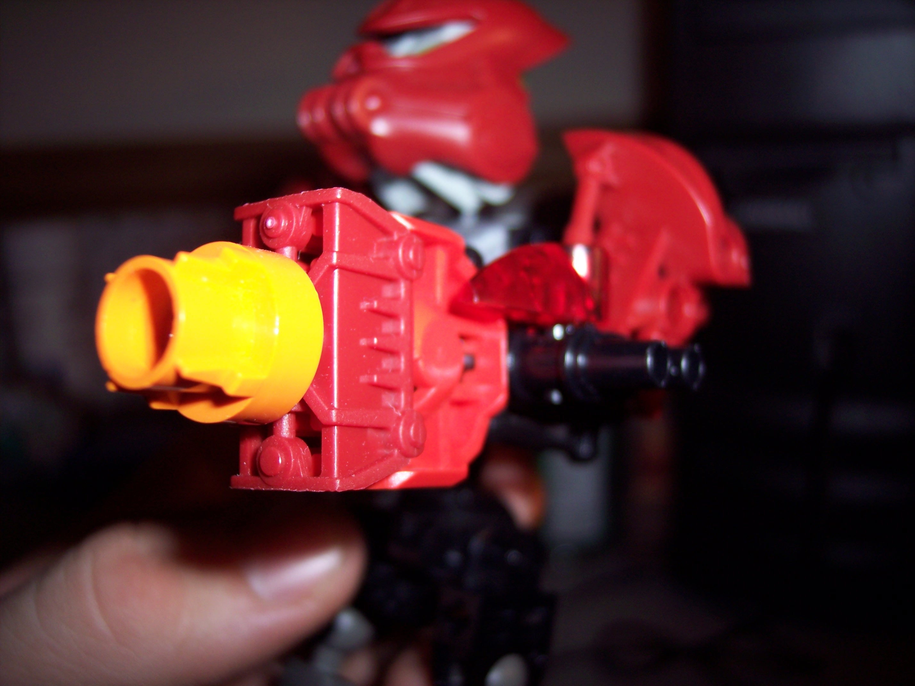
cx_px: 458
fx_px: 1031
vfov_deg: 36.8
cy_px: 343
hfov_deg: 47.9
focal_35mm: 39
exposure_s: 1/60
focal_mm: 8
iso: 100
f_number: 2.8
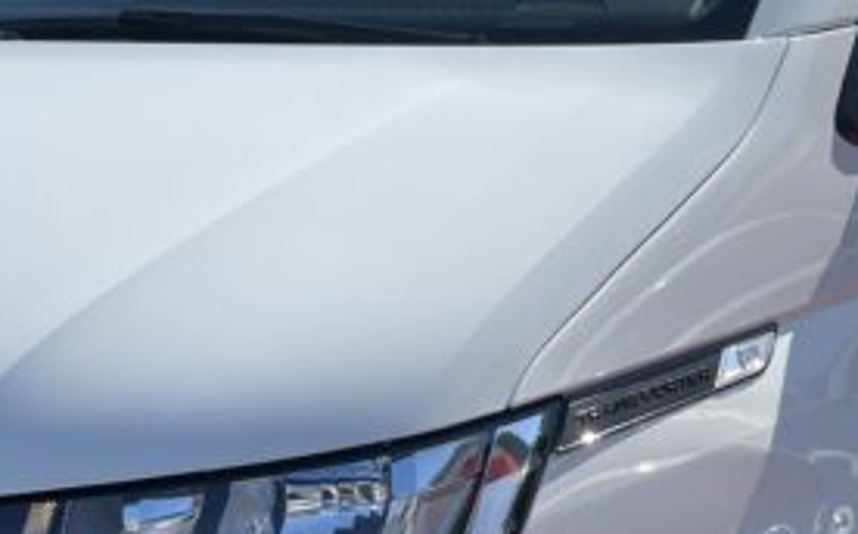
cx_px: 491
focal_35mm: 80
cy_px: 432
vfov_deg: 16.2
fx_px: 1869
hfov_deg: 25.8
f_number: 1.6
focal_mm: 5.1
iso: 50
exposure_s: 1/3311
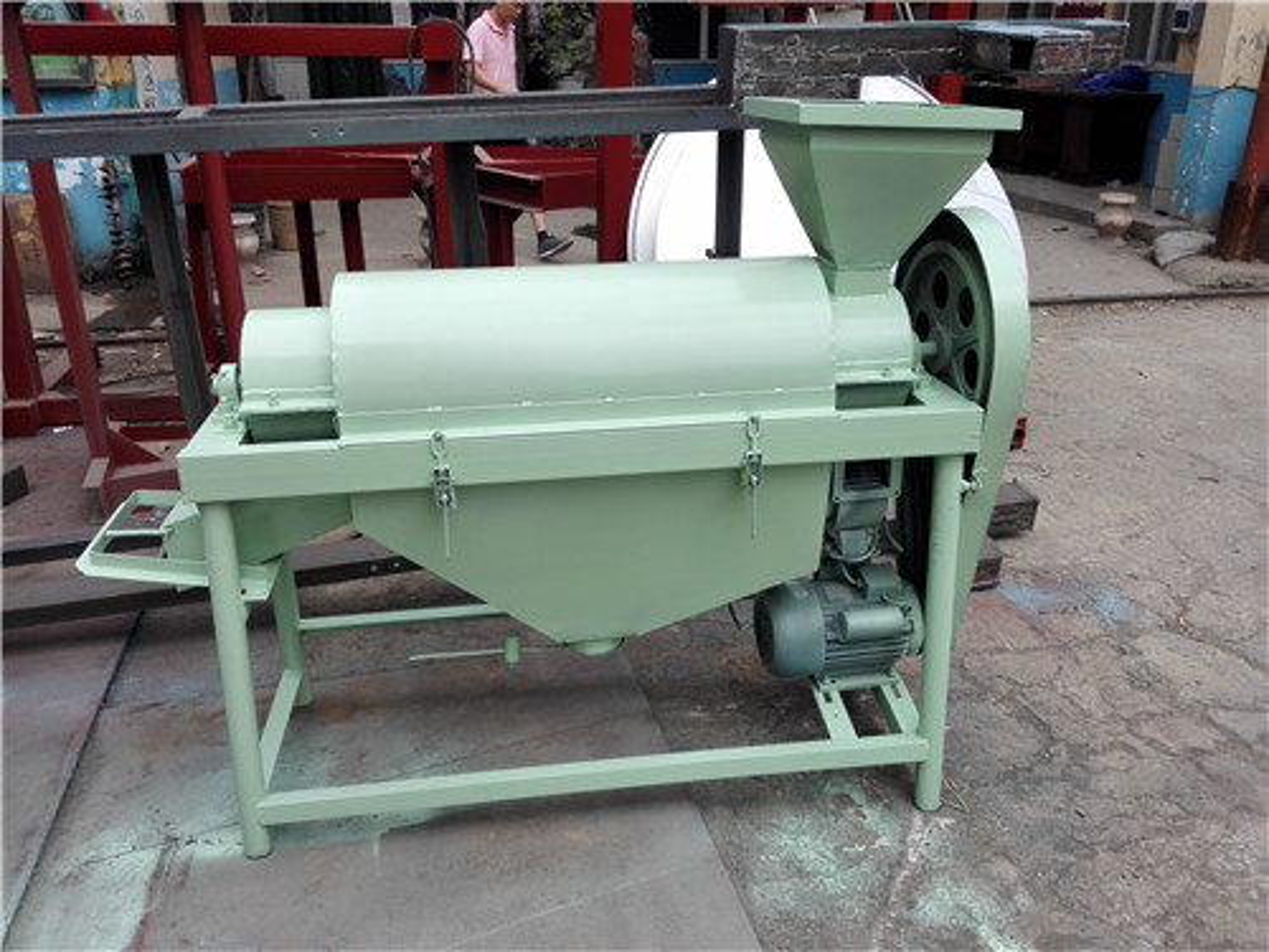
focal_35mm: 28
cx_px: 634
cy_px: 476
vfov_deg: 49.7
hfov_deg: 63.4
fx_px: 1026
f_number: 2
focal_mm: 3.79
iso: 50
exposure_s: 1/542
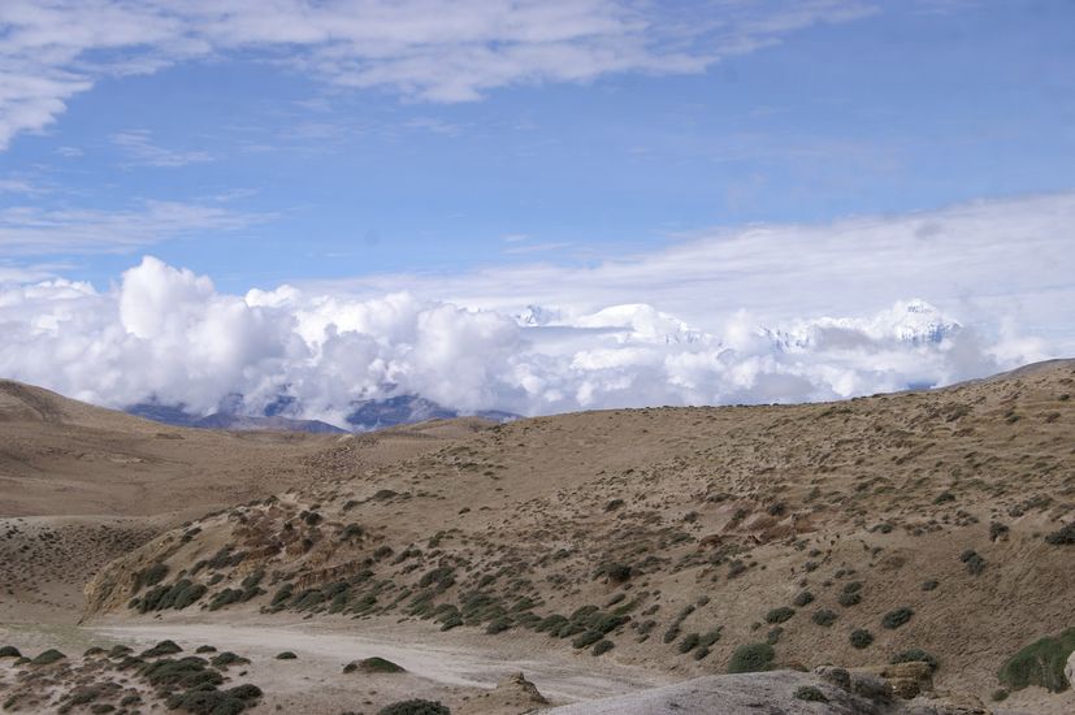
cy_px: 358
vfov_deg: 18.2
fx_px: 2238
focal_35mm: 75
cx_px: 538
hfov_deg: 27.0
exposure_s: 1/400
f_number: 11
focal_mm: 50
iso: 100
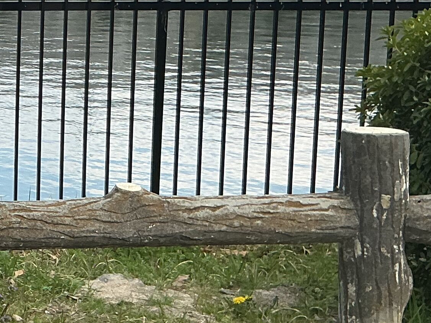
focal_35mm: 104
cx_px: -258
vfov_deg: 14.2
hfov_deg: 16.7
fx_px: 1295
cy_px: 81
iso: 25
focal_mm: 3
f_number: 1.8
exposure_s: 1/829
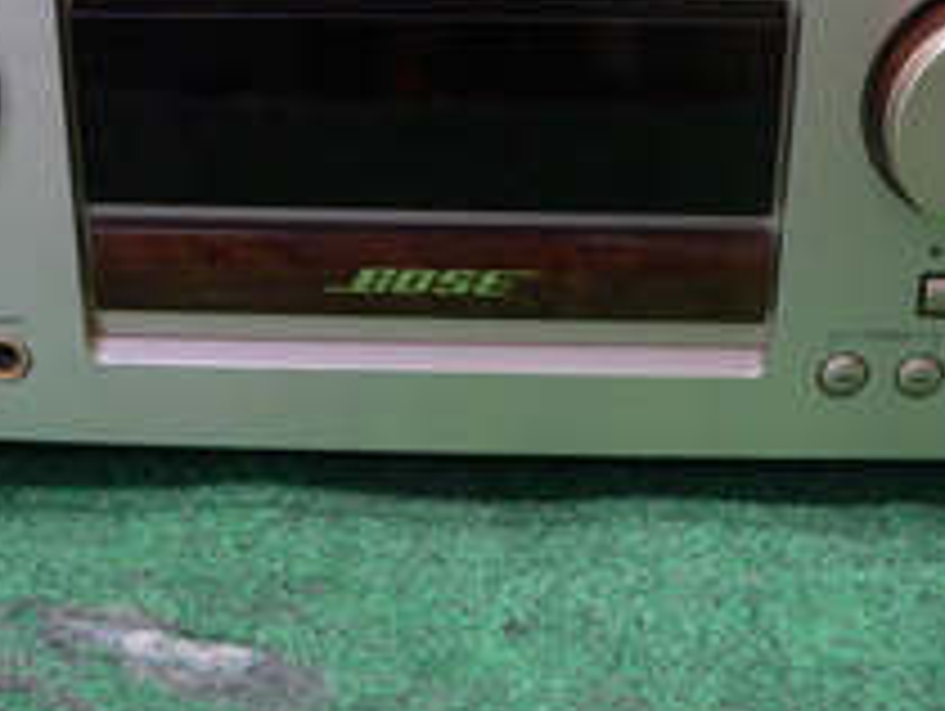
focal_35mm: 65
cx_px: 423
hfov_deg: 29.8
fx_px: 1776
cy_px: 119
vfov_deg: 22.3
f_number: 2.8
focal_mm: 6
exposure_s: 1/15
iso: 200
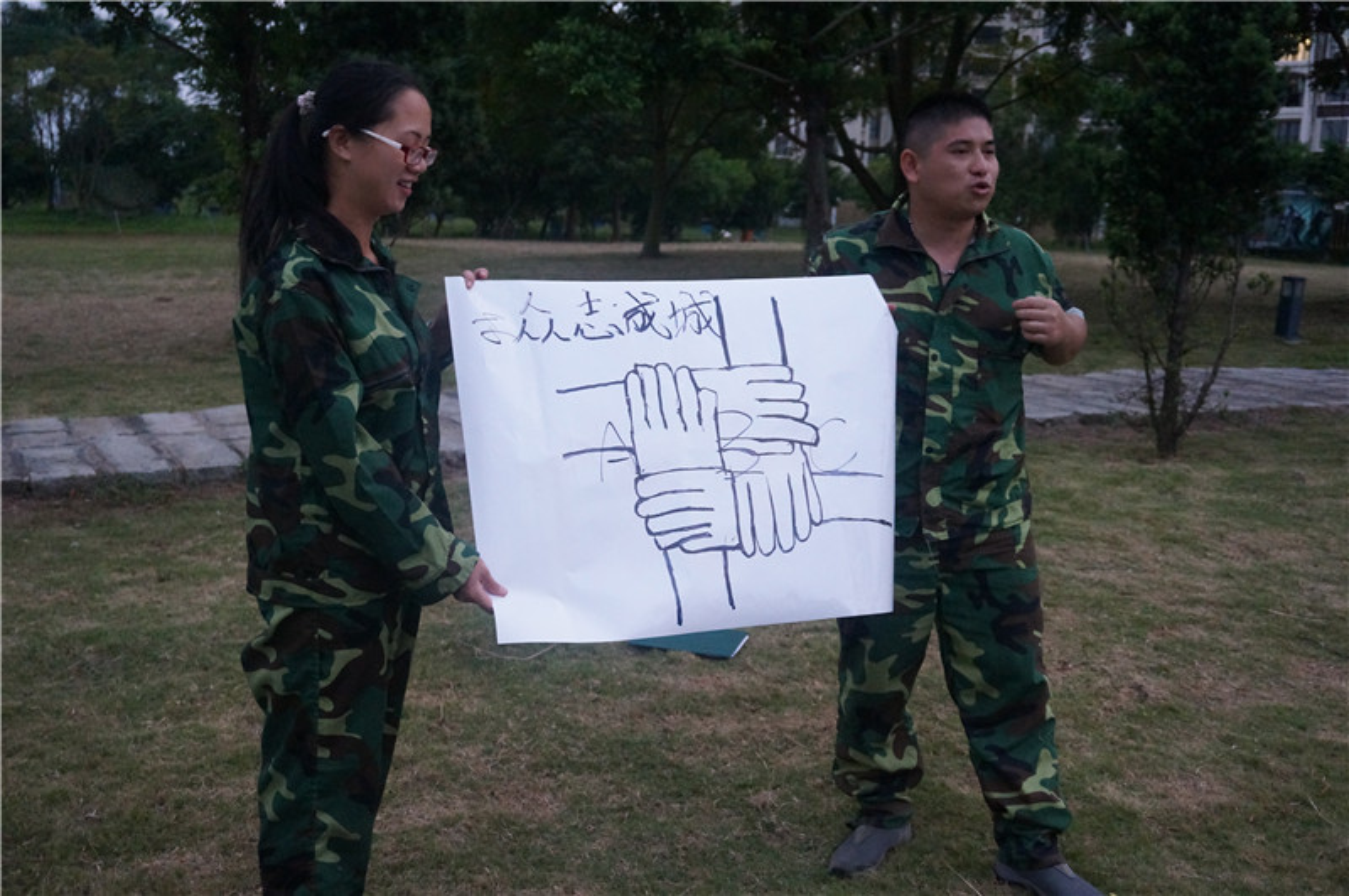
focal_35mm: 39
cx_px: 674
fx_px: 1459
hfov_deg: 49.6
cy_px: 448
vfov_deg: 34.1
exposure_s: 1/50
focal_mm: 26
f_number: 4.5
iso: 3200
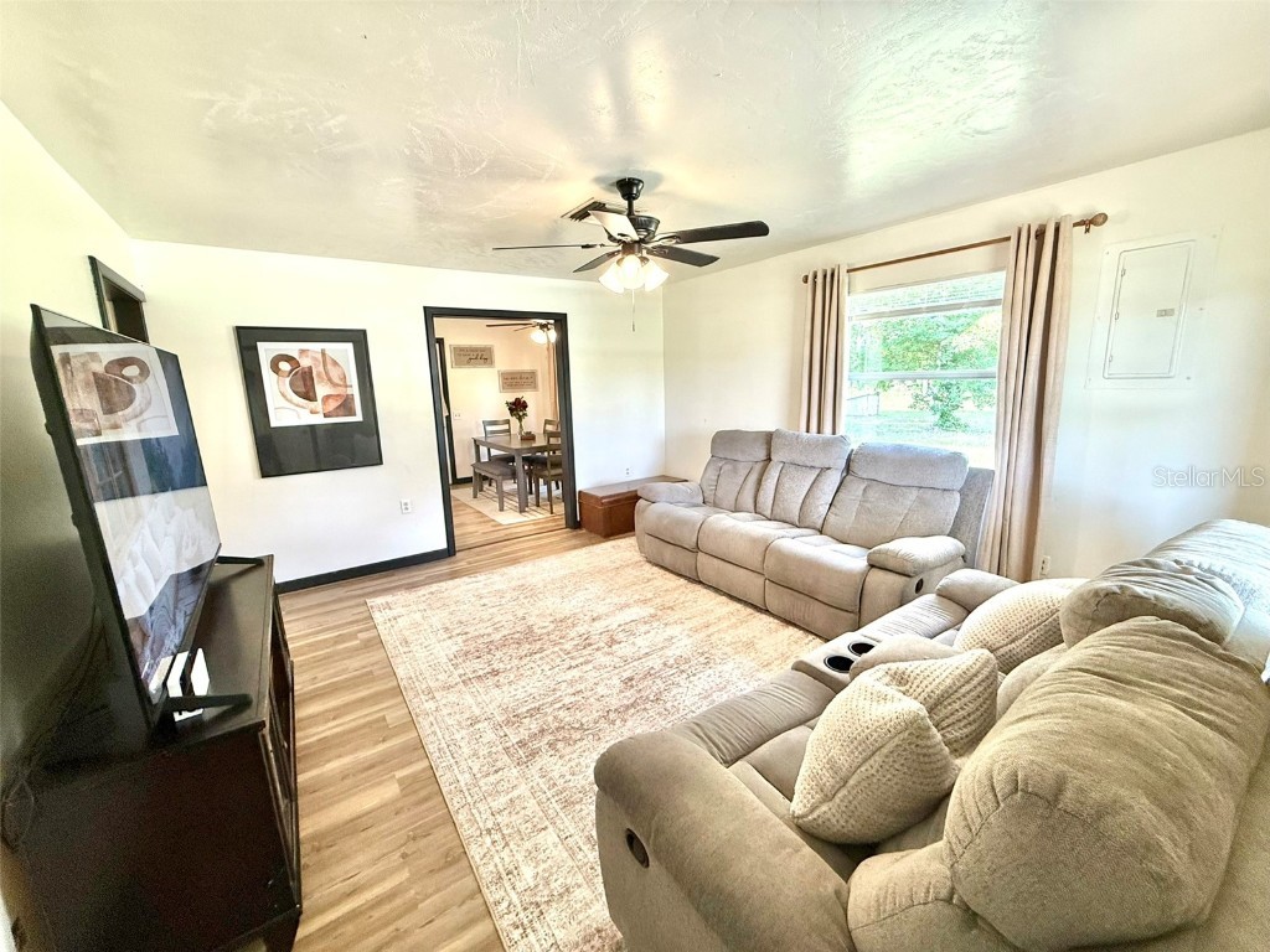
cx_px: 635
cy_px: 476
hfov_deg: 102.1
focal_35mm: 14
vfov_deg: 85.7
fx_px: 514
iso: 250
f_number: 2.2
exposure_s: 1/120
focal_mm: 2.22
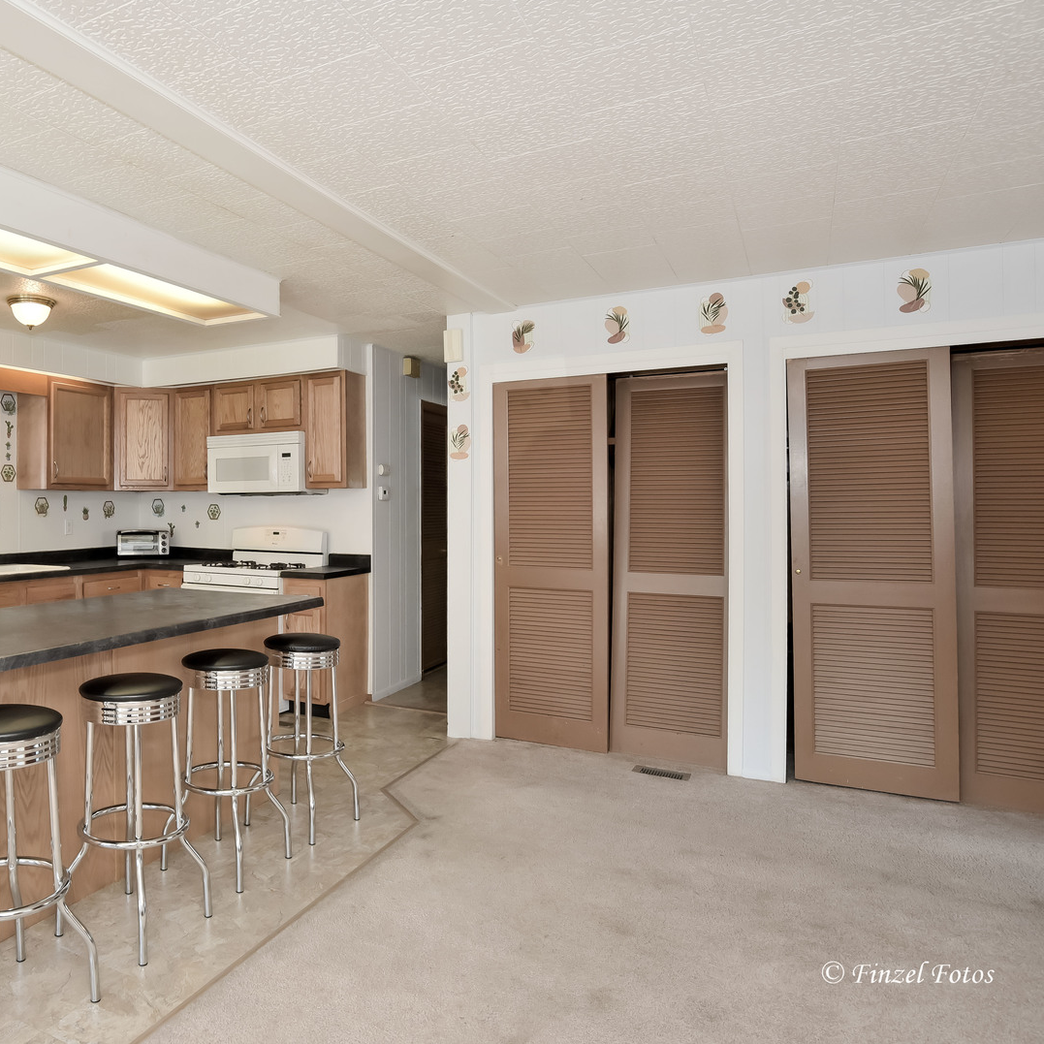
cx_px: 262
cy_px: 522
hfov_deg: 63.4
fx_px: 785
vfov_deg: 67.3
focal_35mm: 23
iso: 400
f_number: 7.1
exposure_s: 1/50
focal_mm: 18
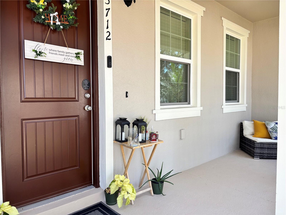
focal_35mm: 26
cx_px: 143
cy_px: 108
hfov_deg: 67.3
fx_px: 215
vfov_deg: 53.1
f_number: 1.6
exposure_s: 1/121
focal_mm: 5.96
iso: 40
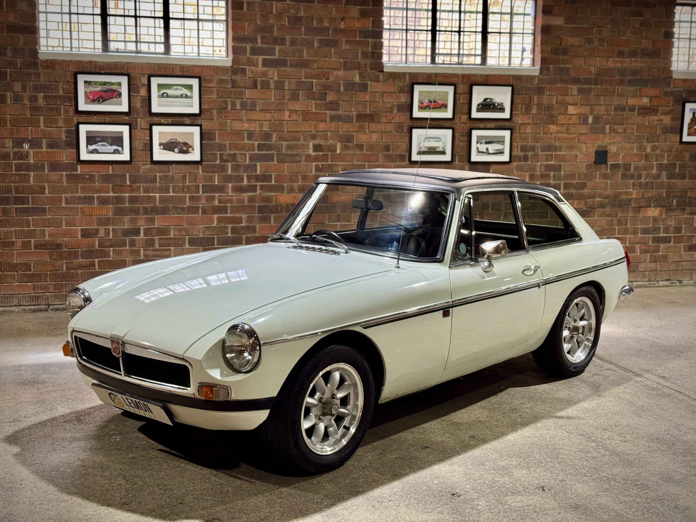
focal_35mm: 48
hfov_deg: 39.7
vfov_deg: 30.3
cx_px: 348
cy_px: 261
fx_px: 965
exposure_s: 1/50
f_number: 1.78
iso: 160
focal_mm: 6.76
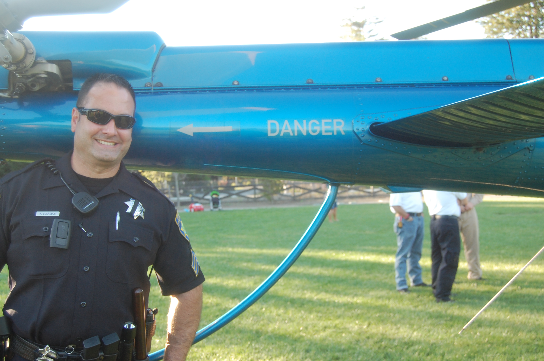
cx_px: 272
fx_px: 679
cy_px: 180
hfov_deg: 43.6
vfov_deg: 29.8
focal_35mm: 45
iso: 360
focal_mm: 30
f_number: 5.6
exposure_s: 1/125
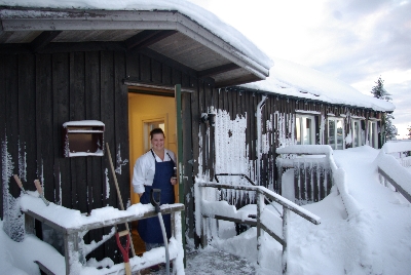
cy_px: 138
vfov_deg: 48.1
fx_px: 309
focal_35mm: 27
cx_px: 206
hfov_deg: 67.3
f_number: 3.5
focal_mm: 18
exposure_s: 1/45
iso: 200
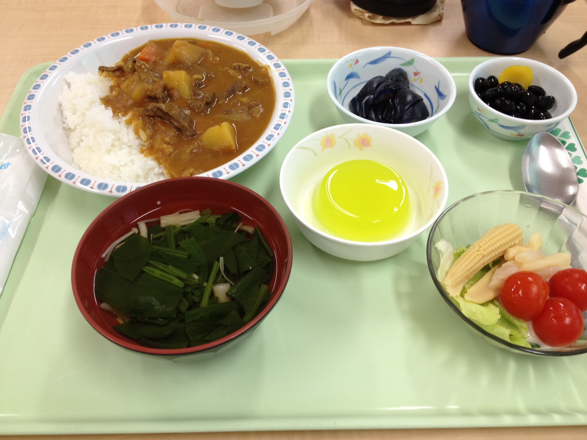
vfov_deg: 40.7
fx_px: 594
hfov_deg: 52.6
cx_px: 294
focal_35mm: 35
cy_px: 220
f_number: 2.4
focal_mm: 4.28
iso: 80
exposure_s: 1/40
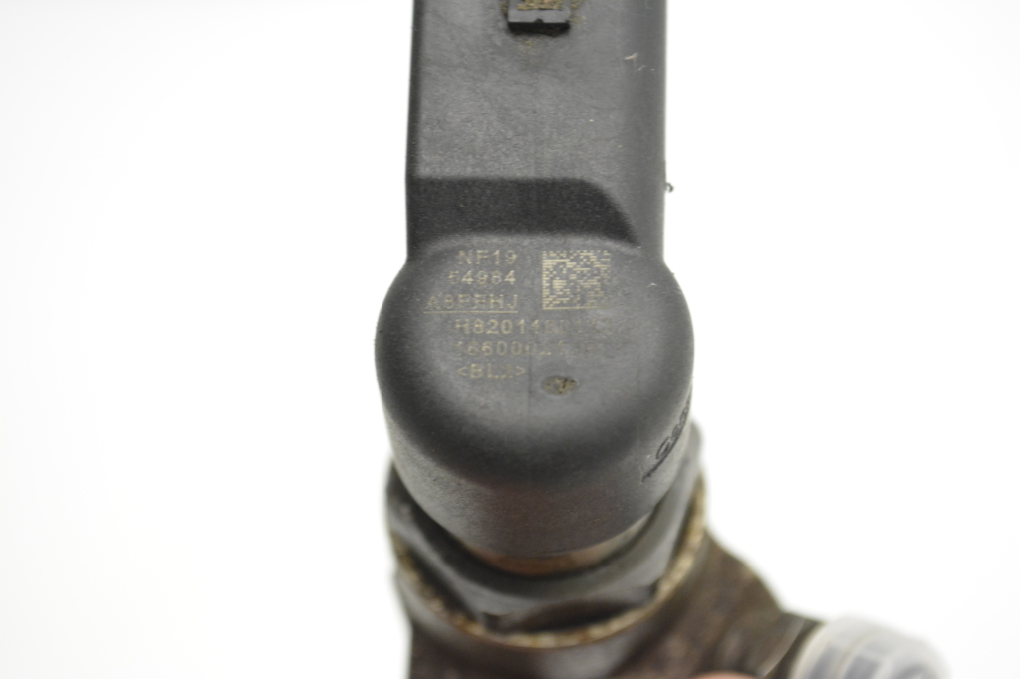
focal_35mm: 82
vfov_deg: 16.5
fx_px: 2337
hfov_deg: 24.6
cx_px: 510
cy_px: 340
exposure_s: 1/200
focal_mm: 55
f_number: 7.1
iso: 2500
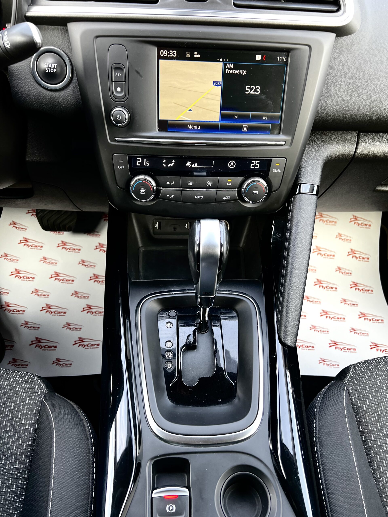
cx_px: 194
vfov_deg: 67.3
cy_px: 258
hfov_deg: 53.1
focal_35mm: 26
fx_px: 389
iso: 100
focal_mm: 5.7
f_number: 1.5
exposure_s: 1/110
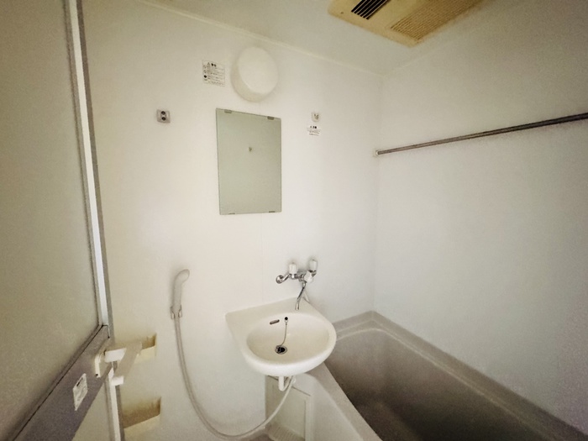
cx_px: 294
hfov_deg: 102.1
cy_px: 220
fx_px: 238
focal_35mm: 14
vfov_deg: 85.7
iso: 2500
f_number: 2.2
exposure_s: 1/30
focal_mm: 2.22
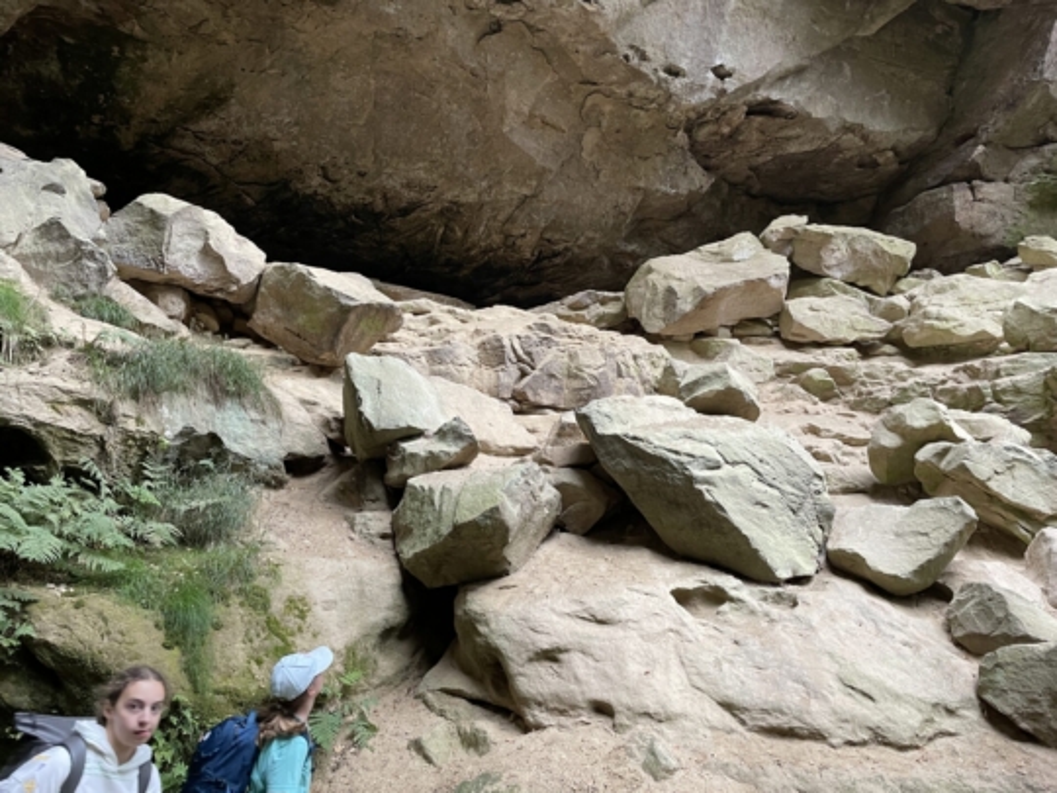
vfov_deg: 53.1
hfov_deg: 67.3
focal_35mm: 26
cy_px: 396
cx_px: 528
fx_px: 794
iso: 160
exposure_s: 1/60
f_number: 1.6
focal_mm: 4.2
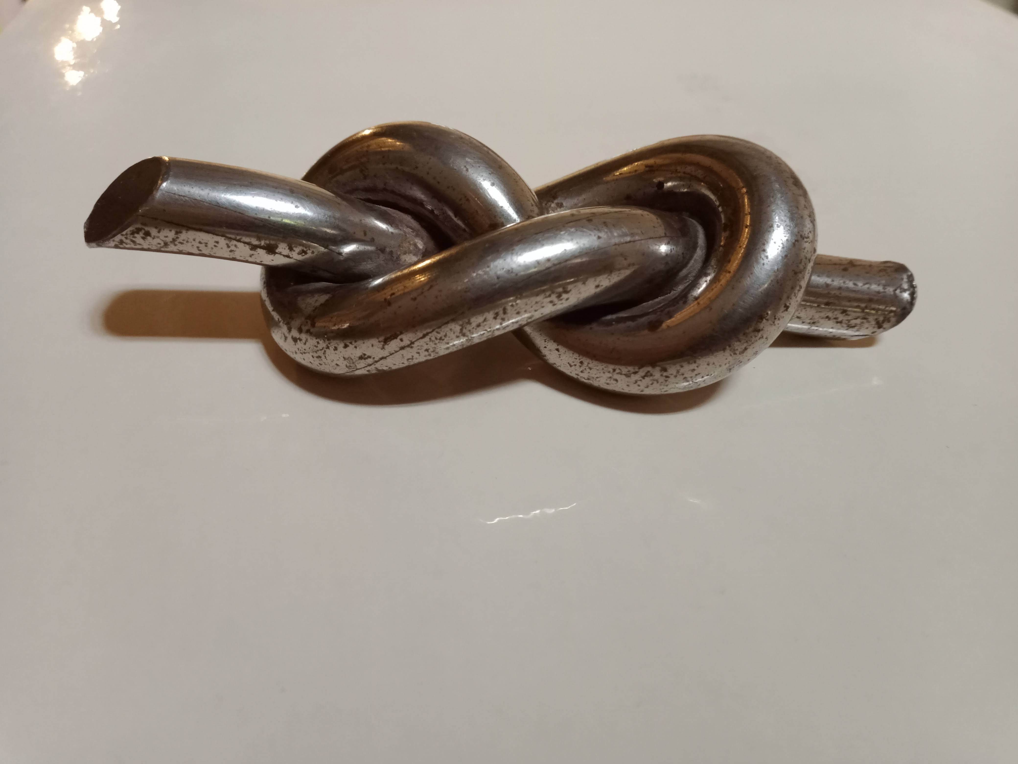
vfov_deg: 51.4
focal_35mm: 27
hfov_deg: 65.3
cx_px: 509
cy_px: 382
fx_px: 794
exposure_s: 1/24
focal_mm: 3.54
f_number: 2
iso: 902
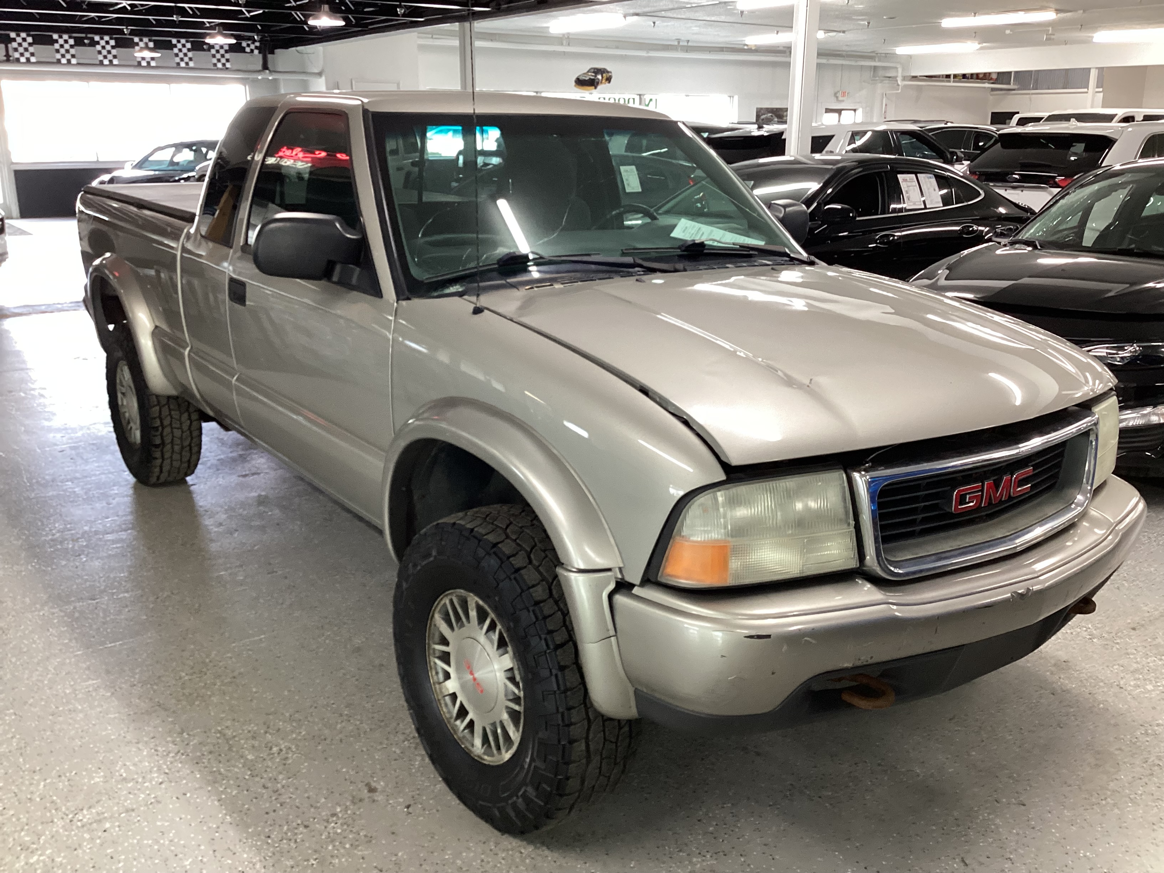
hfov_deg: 58.4
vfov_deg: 45.4
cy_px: 436
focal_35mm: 31
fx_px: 1042
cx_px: 582
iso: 200
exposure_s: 1/50
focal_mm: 3.3
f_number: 2.4
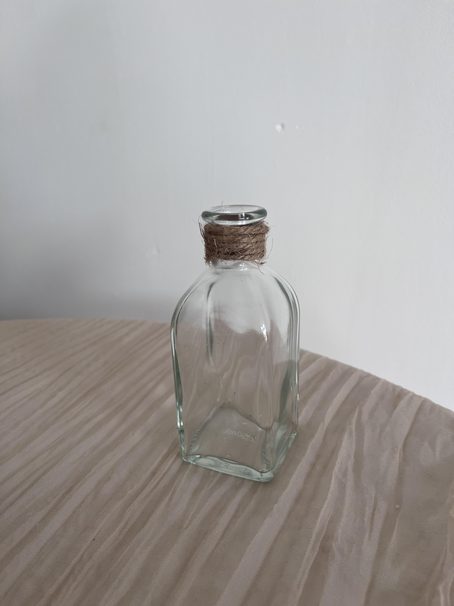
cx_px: 227
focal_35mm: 26
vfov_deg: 67.3
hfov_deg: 53.1
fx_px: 455
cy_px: 303
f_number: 1.6
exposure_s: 1/121
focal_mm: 5.1
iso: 64
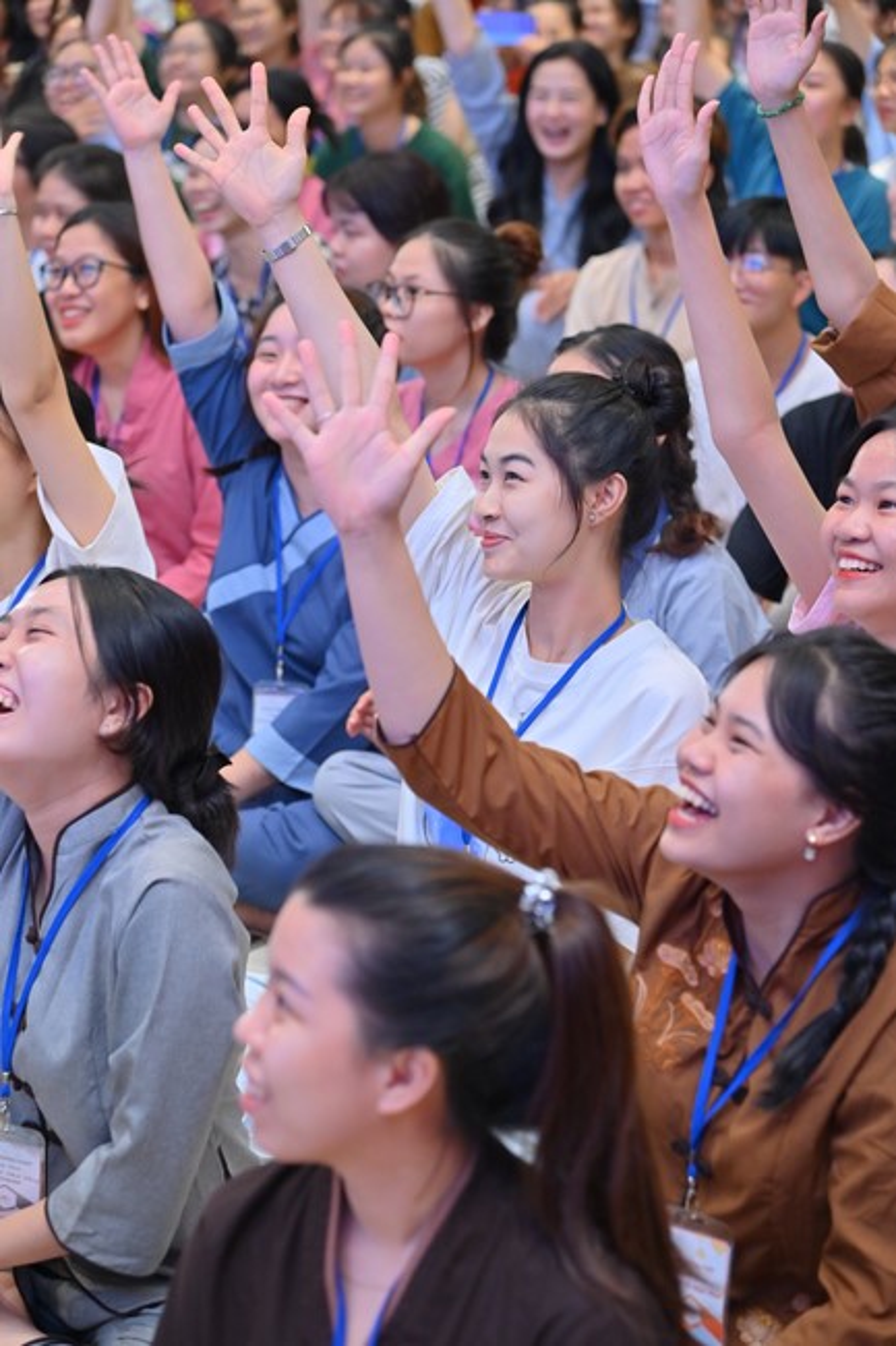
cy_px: 673
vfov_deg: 19.5
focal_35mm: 105
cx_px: 448
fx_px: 3922
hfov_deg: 13.0
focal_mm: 105
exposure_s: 1/125
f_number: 5
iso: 1600
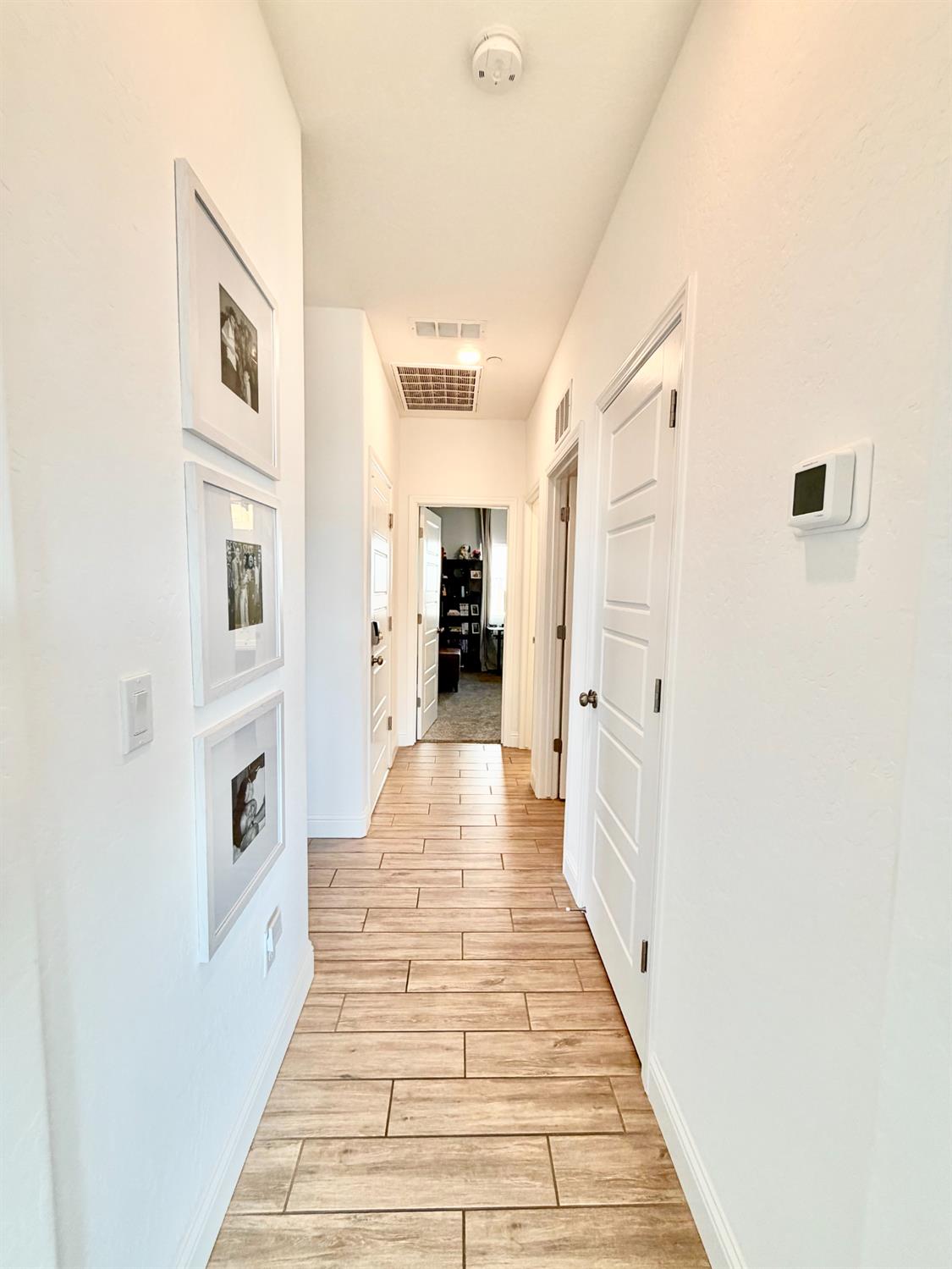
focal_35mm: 14
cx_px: 476
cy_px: 634
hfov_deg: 85.7
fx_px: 513
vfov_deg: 102.0
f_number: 2.2
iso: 125
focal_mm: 2.22
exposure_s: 1/120
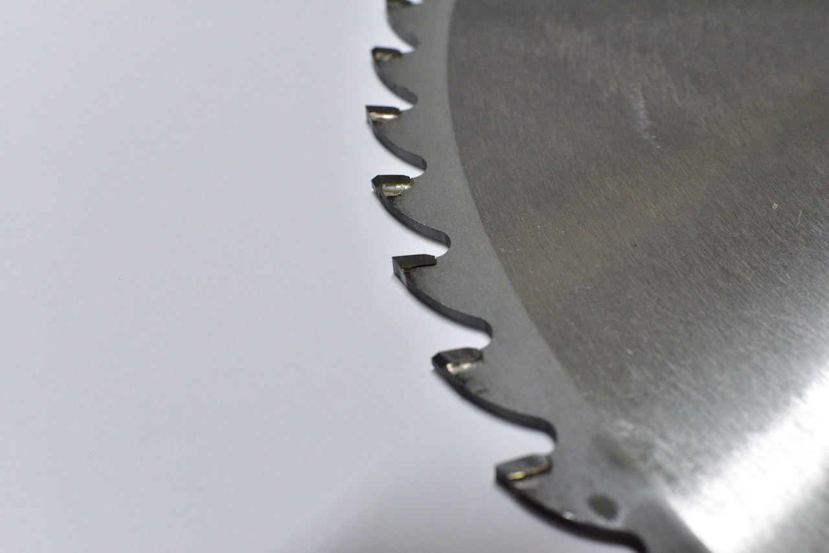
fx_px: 806
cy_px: 276
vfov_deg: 37.9
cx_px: 414
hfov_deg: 54.4
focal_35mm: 35
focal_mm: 35
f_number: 8
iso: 6400
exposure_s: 1/80
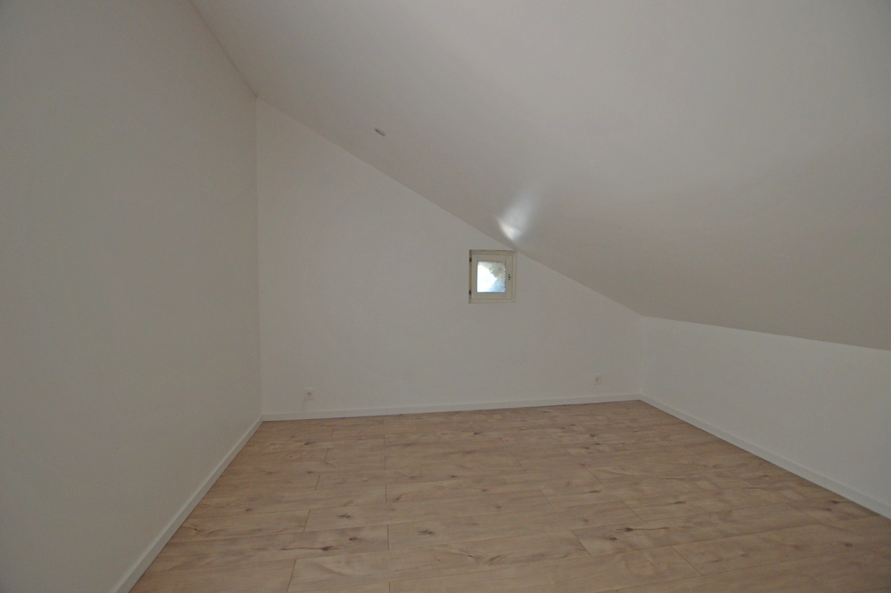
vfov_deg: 77.2
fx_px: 371
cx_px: 446
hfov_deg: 100.4
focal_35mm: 15
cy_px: 296
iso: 800
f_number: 3.5
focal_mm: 10
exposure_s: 1/60
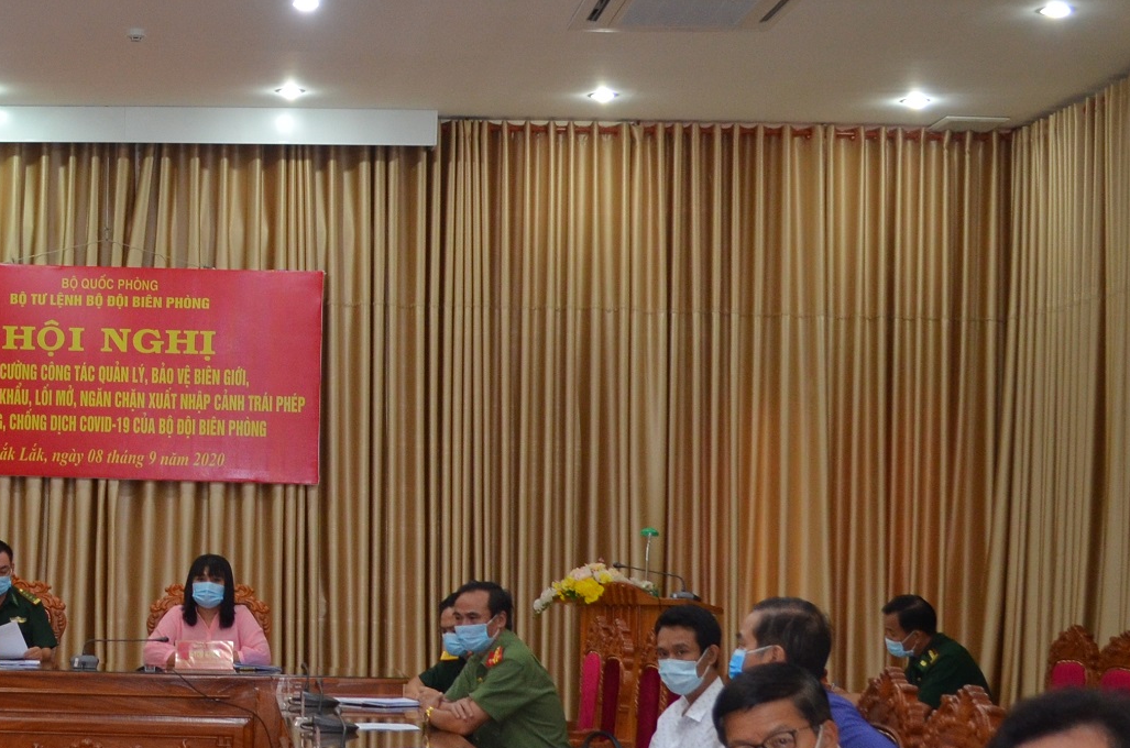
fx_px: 2286
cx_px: 44
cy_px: 450
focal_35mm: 73
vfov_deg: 18.6
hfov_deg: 26.5
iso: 640
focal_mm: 20
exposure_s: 1/60
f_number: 3.8
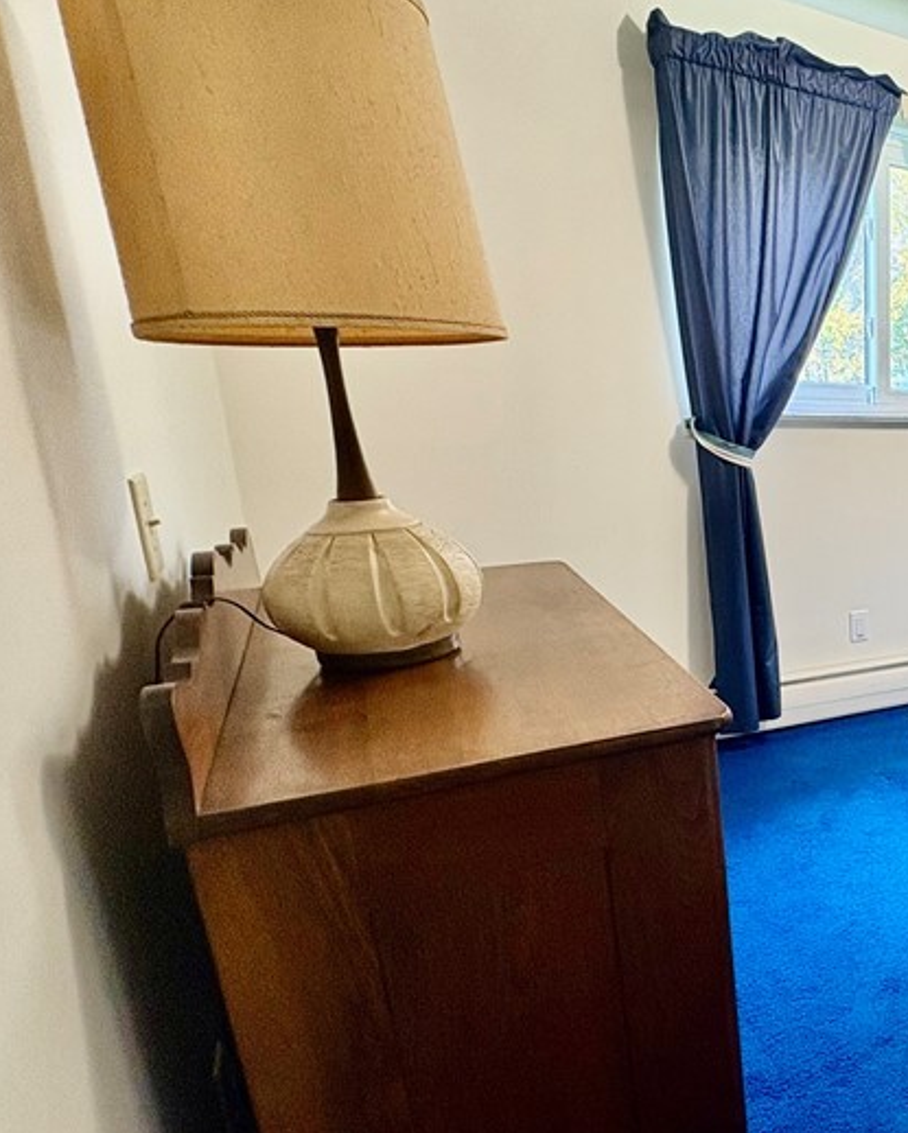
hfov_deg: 39.9
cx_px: 1061
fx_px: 906
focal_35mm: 27
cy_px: 628
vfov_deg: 63.9
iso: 200
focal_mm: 2.22
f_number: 2.2
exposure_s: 1/60
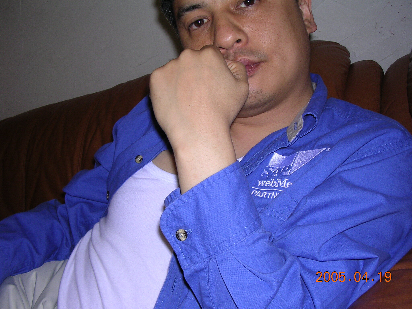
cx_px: 206
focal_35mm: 38
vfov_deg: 37.7
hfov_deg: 49.0
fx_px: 452
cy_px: 154
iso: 100
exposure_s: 1/60.1
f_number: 2.8
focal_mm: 5.8
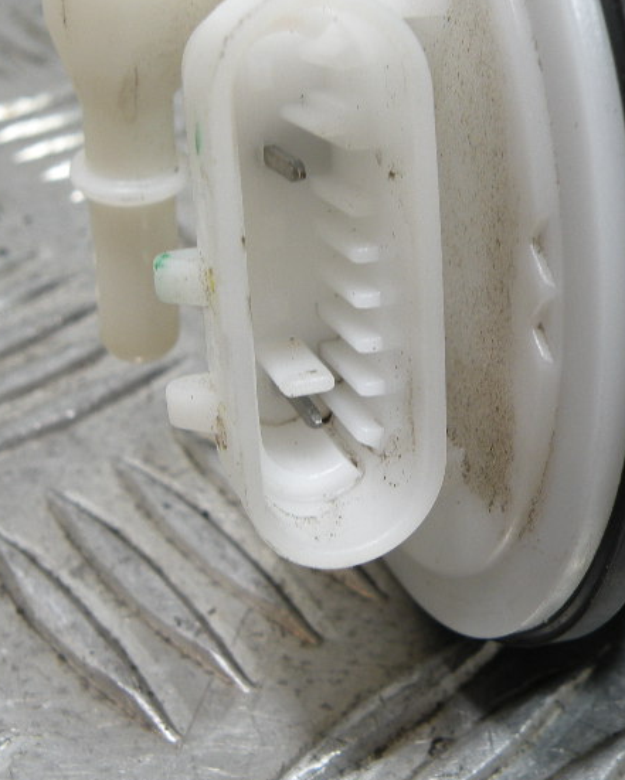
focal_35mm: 49
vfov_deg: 37.5
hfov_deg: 30.8
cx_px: 367
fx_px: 1133
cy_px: 246
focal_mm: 4.7
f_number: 3.2
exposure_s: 1/56.8
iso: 64
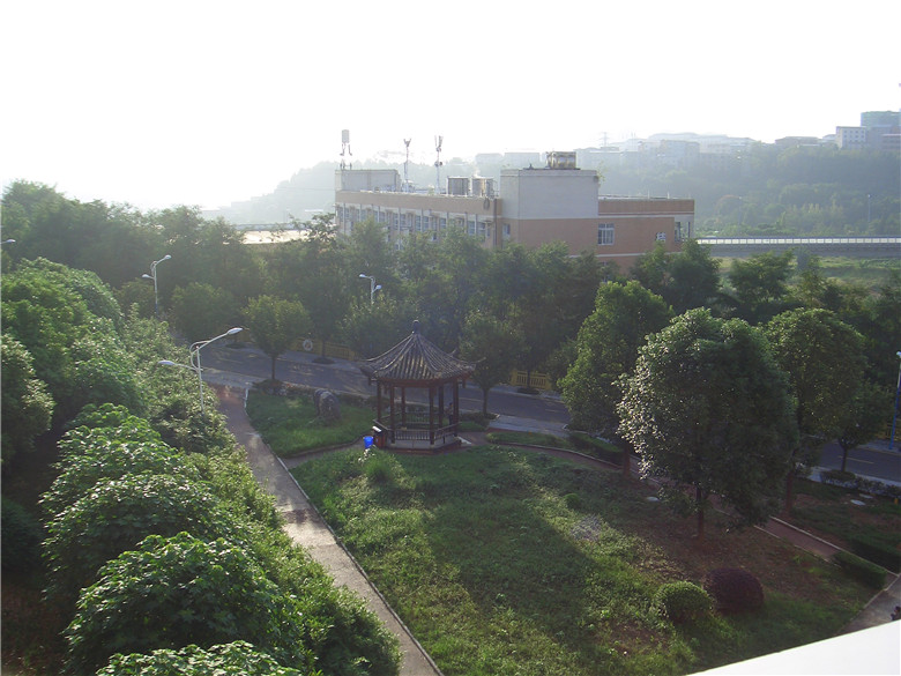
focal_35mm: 39
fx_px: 1015
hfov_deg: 47.9
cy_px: 338
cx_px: 450
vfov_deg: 36.8
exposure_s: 1/250
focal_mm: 8
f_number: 4.8
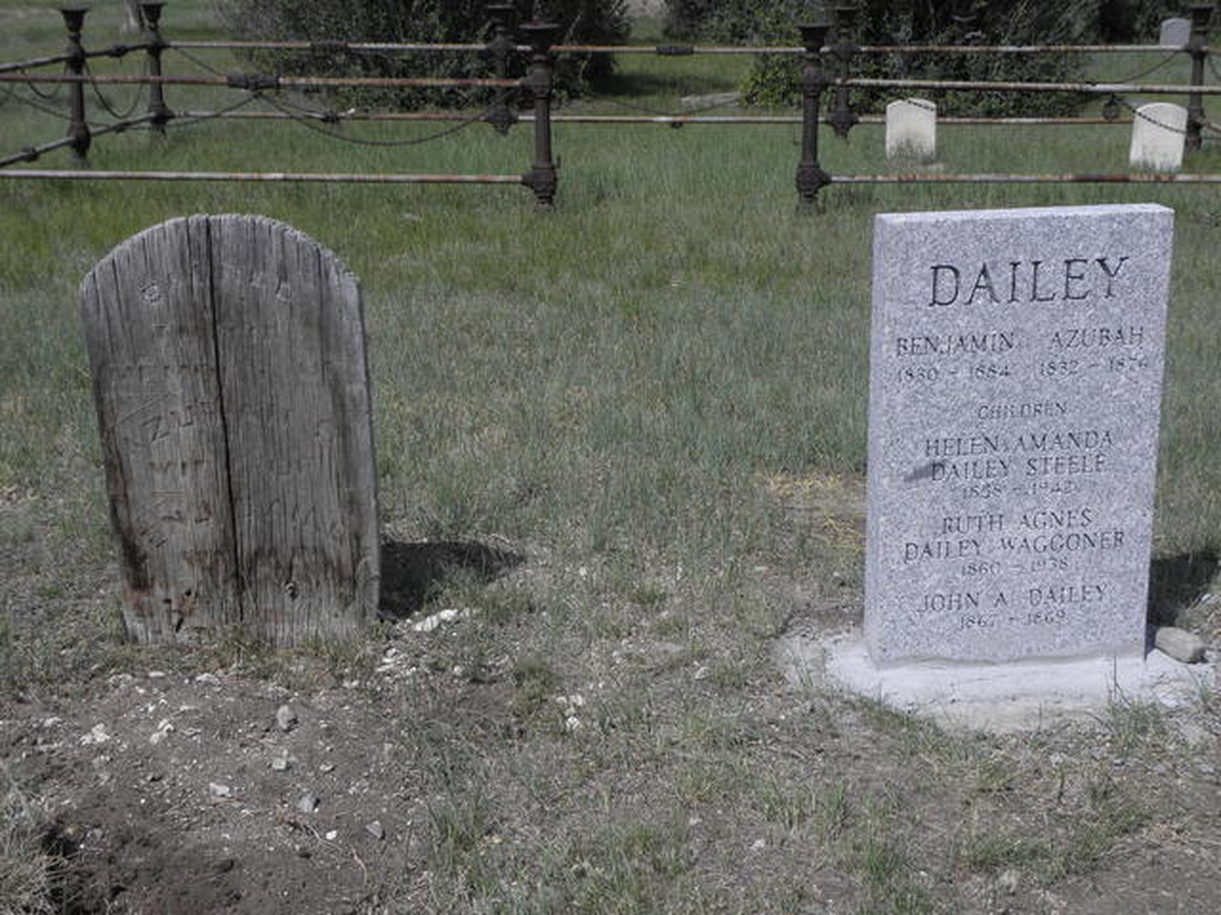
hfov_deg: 38.9
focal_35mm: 49
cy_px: 458
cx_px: 610
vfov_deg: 29.7
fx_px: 1728
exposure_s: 1/500
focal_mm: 8.87
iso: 64
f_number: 5.6
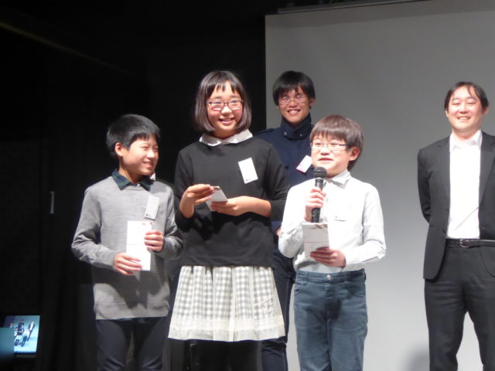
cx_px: 248
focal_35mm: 107
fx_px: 1530
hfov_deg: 18.4
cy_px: 186
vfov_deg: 13.8
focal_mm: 17.5
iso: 800
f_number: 5
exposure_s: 1/25
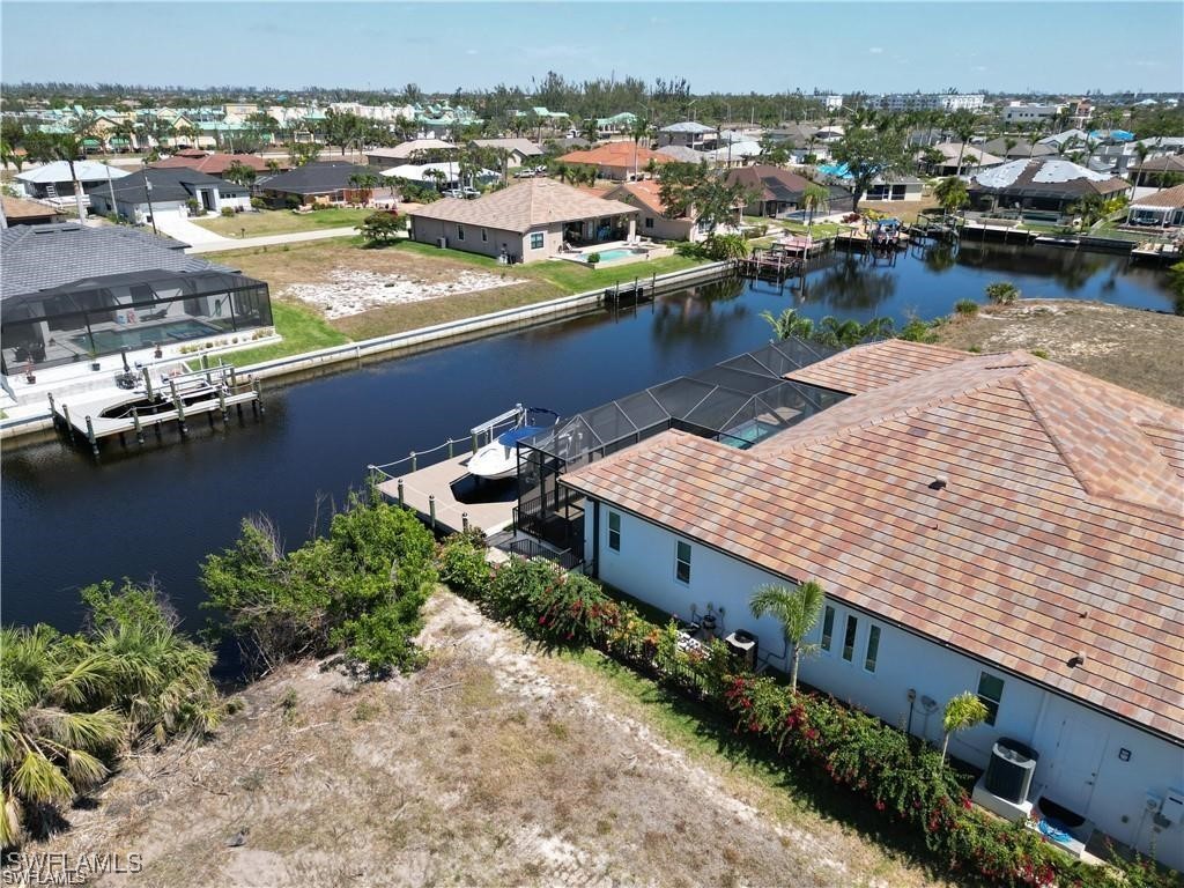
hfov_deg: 71.6
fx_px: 821
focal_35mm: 24
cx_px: 592
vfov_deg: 56.8
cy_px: 444
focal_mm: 6.72
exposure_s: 1/2500
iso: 120
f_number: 1.7
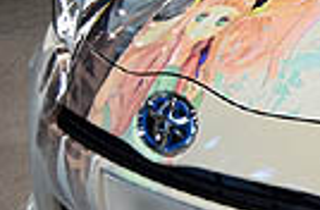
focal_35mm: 138
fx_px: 1221
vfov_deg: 9.8
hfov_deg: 13.3
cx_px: 587
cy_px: 44
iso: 100
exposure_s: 1/20
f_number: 4
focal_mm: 24
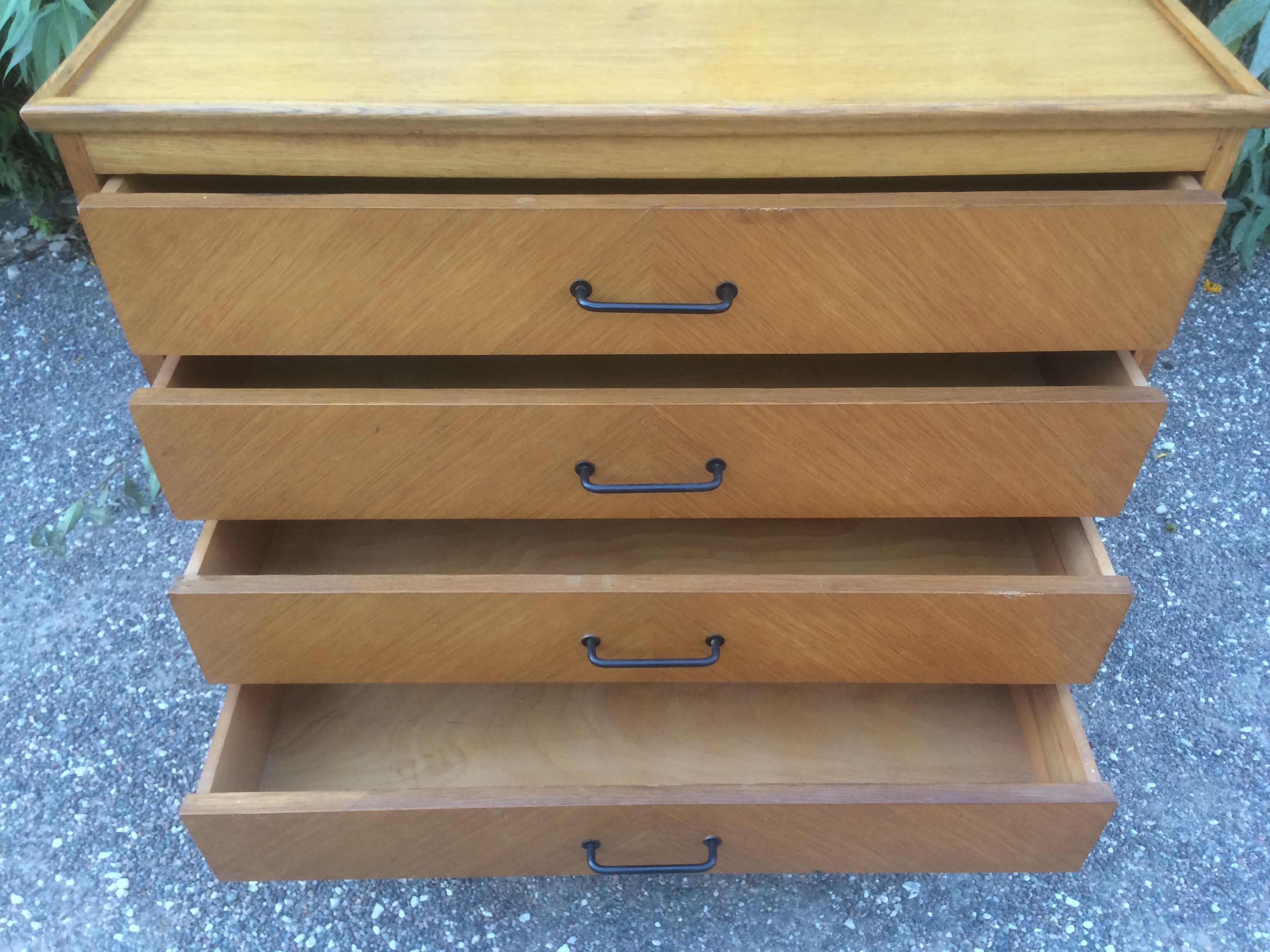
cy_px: 476
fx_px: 1064
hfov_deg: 61.7
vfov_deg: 48.2
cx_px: 635
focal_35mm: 29
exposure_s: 1/33
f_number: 2.2
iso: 50
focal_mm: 4.15
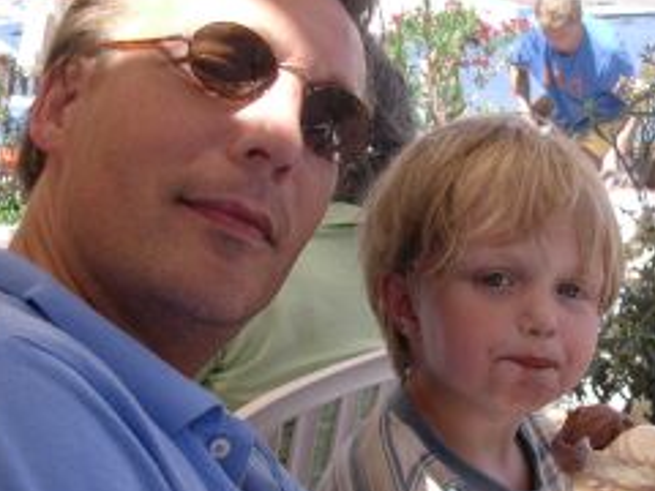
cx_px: 371
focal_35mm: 74
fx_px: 1400
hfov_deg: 26.3
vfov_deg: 19.9
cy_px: 240
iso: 70
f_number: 2.9
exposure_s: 1/384
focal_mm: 6.7
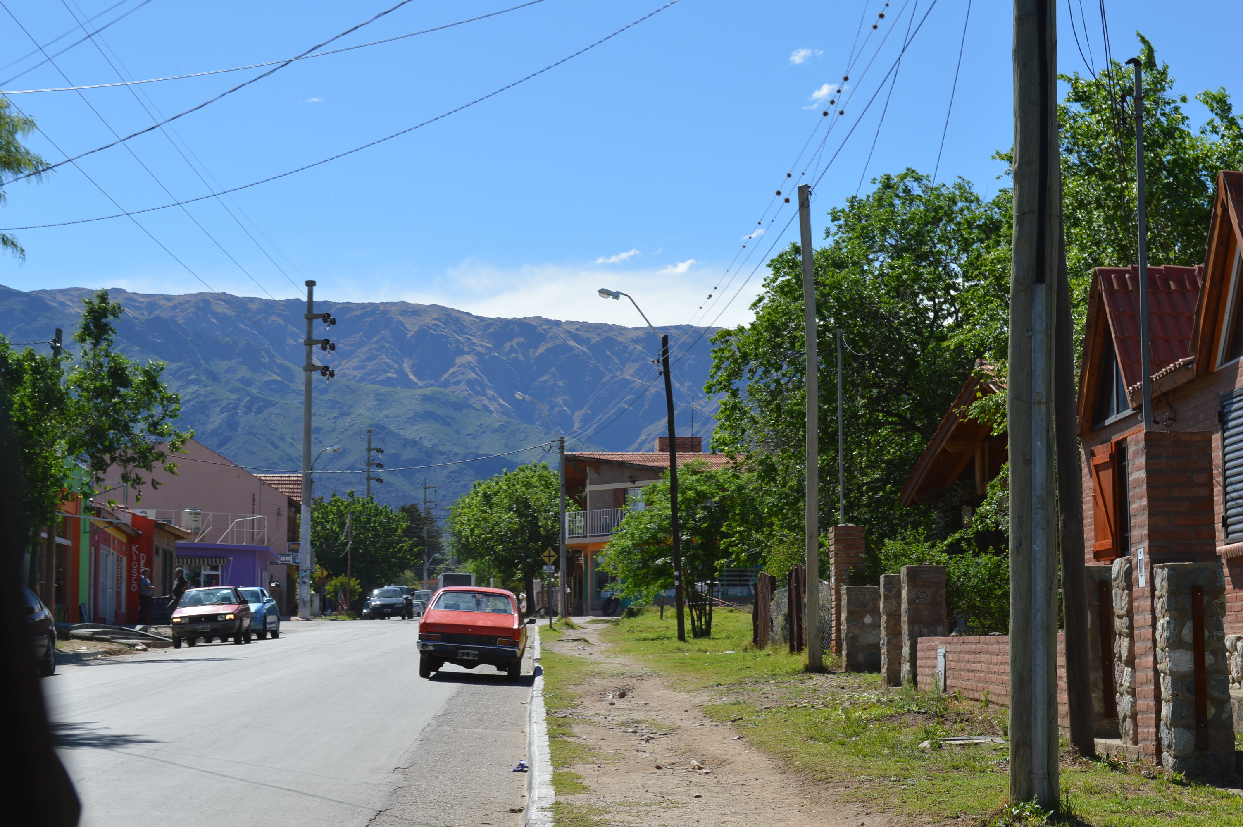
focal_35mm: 66
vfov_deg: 20.6
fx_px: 2277
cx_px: 622
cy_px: 414
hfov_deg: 30.5
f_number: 8
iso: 100
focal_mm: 44
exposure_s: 1/250
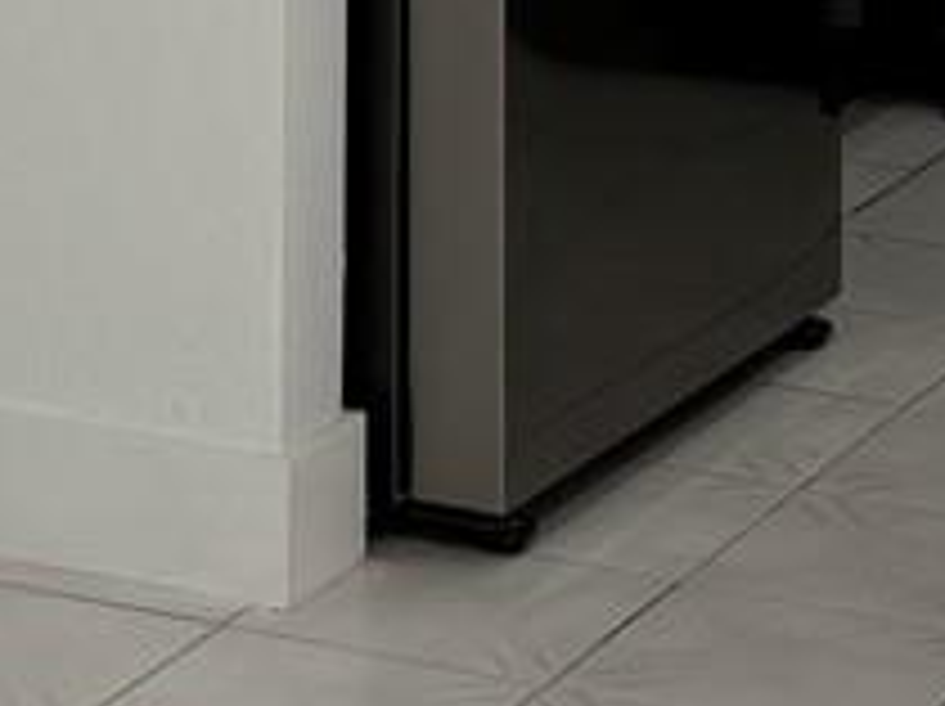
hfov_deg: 10.7
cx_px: 63
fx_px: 4990
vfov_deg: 7.7
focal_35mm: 183
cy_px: -800
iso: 50
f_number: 1.78
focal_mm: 6.76
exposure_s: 1/138
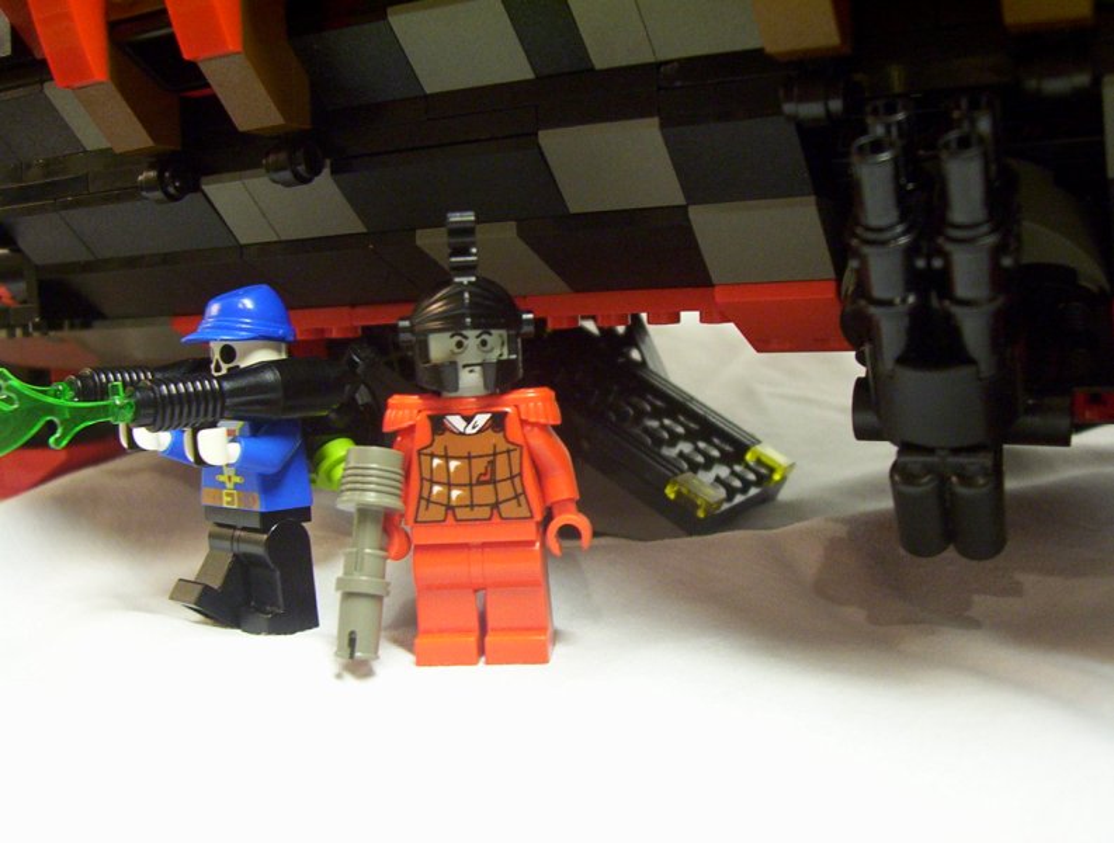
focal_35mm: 43
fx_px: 1388
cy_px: 422
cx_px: 557
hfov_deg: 43.7
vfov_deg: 33.8
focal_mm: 5.77
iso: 200
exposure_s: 1/14
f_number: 2.73
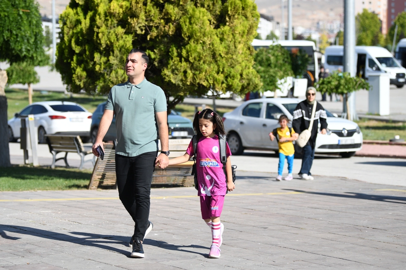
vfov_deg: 12.4
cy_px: 135
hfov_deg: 18.6
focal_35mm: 110
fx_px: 1240
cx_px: 203
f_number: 2.8
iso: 100
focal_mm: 92
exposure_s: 1/1500
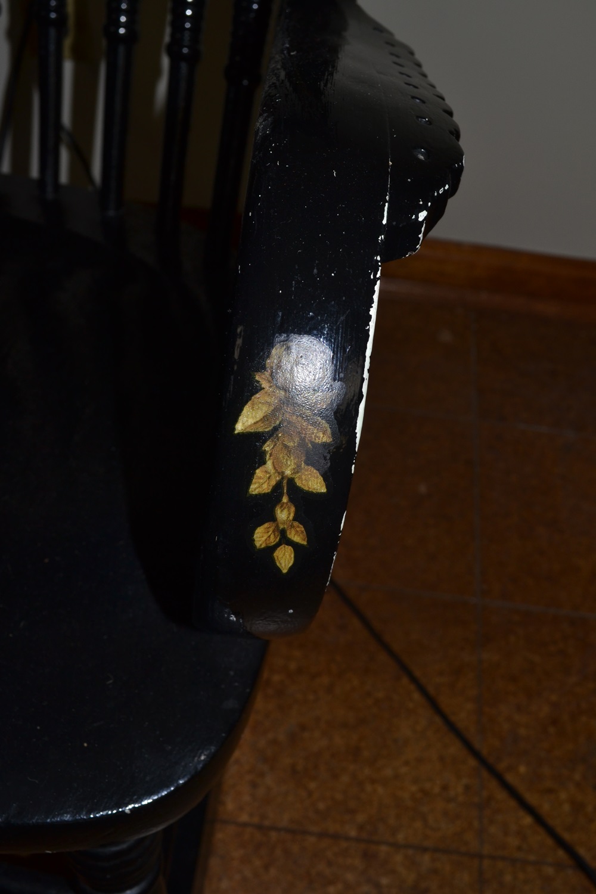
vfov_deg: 53.1
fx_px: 894
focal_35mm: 36
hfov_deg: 36.9
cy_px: 447
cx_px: 298
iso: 100
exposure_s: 1/60
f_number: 8
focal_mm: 24
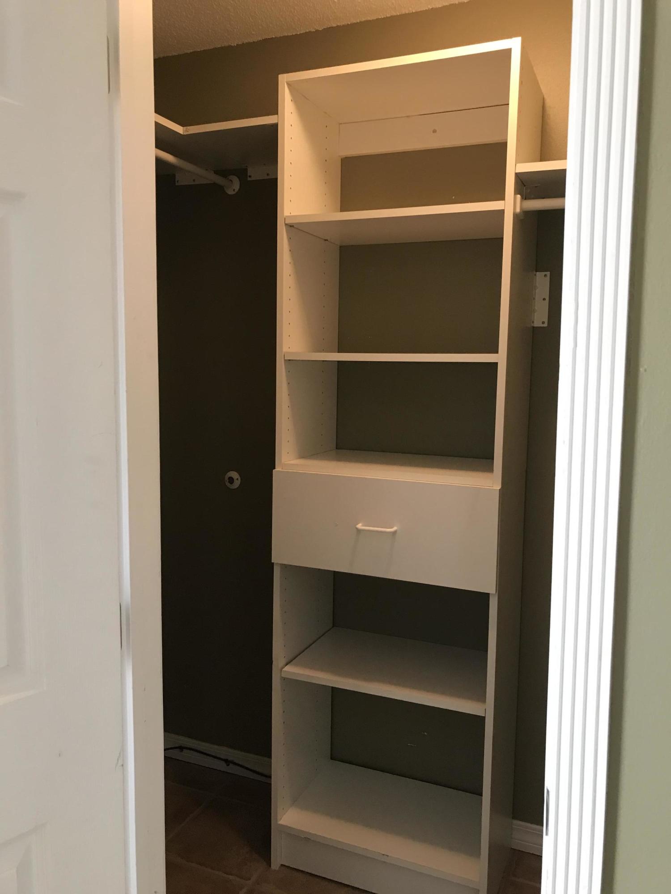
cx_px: 336
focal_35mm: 28
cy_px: 447
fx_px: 724
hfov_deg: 49.7
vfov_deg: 63.4
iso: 40
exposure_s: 1/15
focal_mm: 3.99
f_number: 1.8
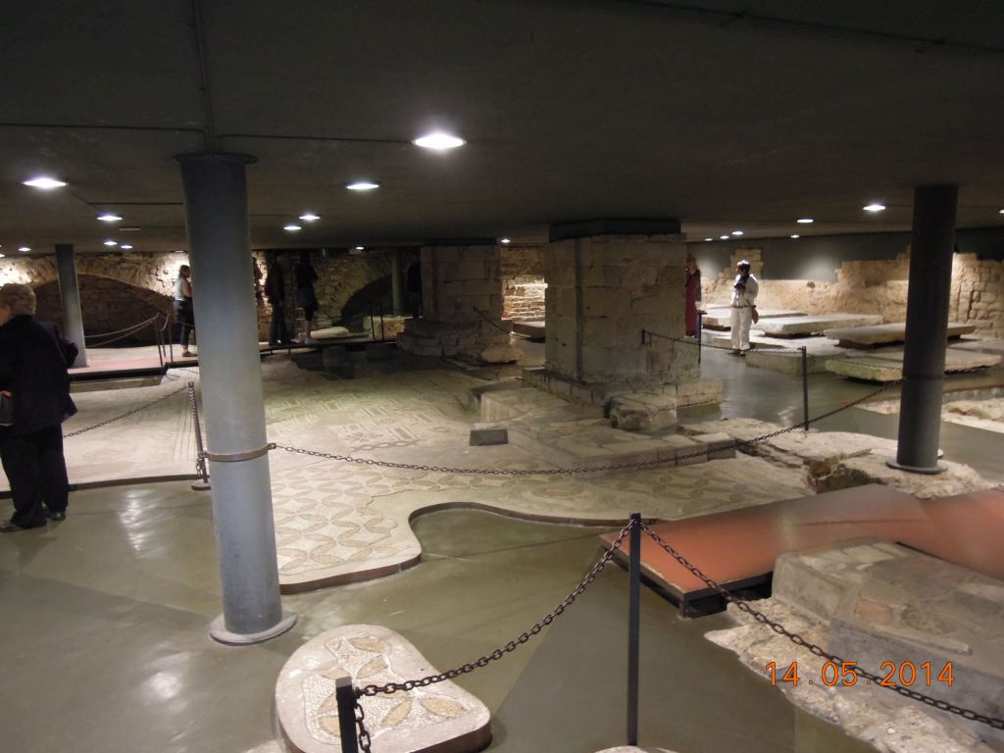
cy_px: 376
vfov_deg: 56.8
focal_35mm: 24
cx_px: 502
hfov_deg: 71.6
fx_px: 696
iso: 500
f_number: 2.8
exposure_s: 1/8
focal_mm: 4.3
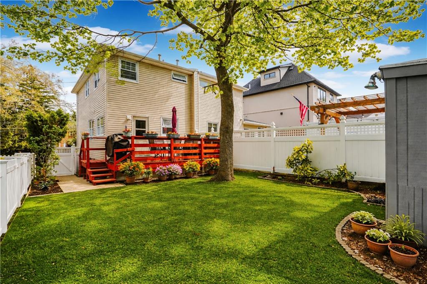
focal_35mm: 16
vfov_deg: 73.7
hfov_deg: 96.8
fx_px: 190
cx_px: 214
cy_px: 142
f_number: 8
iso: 100
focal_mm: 16
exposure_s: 1/125
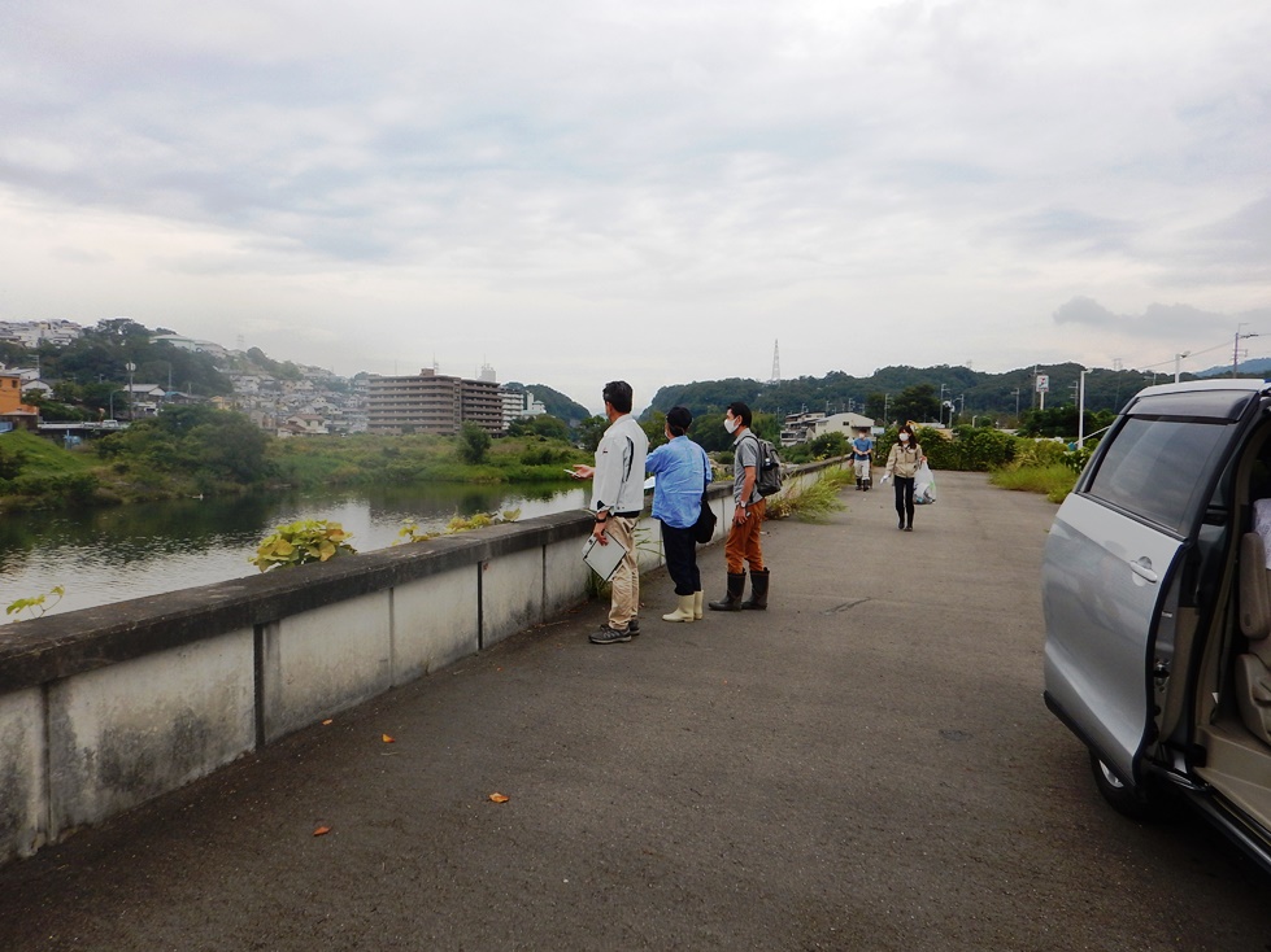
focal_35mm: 24
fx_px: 881
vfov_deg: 56.8
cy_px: 476
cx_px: 636
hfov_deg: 71.6
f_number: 2.8
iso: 125
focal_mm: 4.3
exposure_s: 1/250
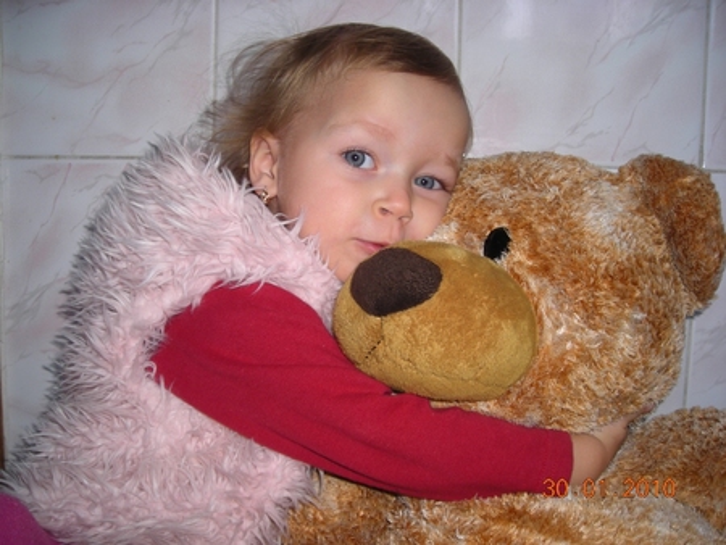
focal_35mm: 38
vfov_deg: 37.8
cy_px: 272
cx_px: 363
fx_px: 797
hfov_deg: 49.0
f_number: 3.2
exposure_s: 1/60
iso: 50
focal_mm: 6.3
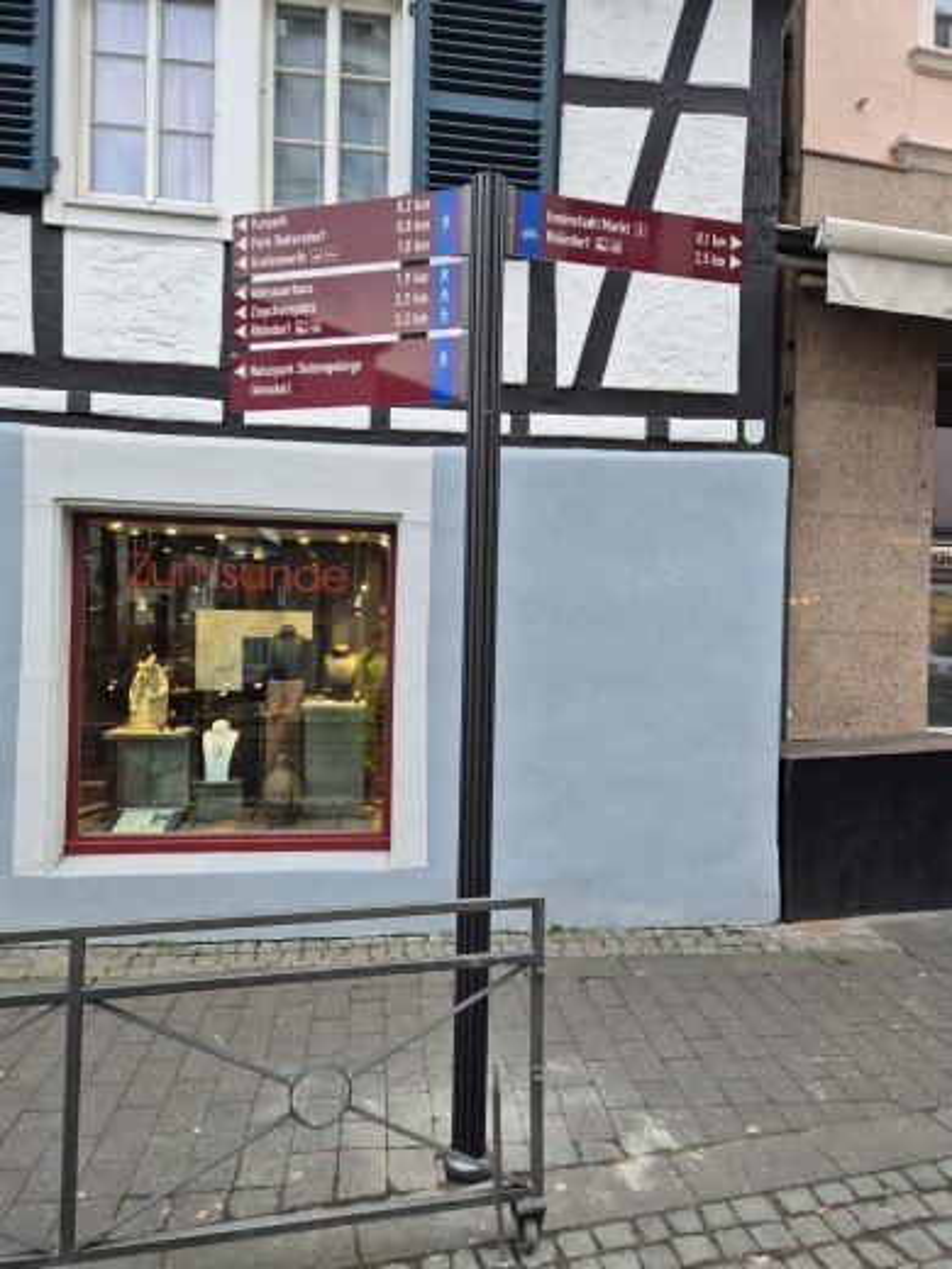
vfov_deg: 73.9
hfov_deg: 58.9
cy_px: 634
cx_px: 476
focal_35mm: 23
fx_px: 843
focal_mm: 5.4
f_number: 1.8
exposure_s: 1/180
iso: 250
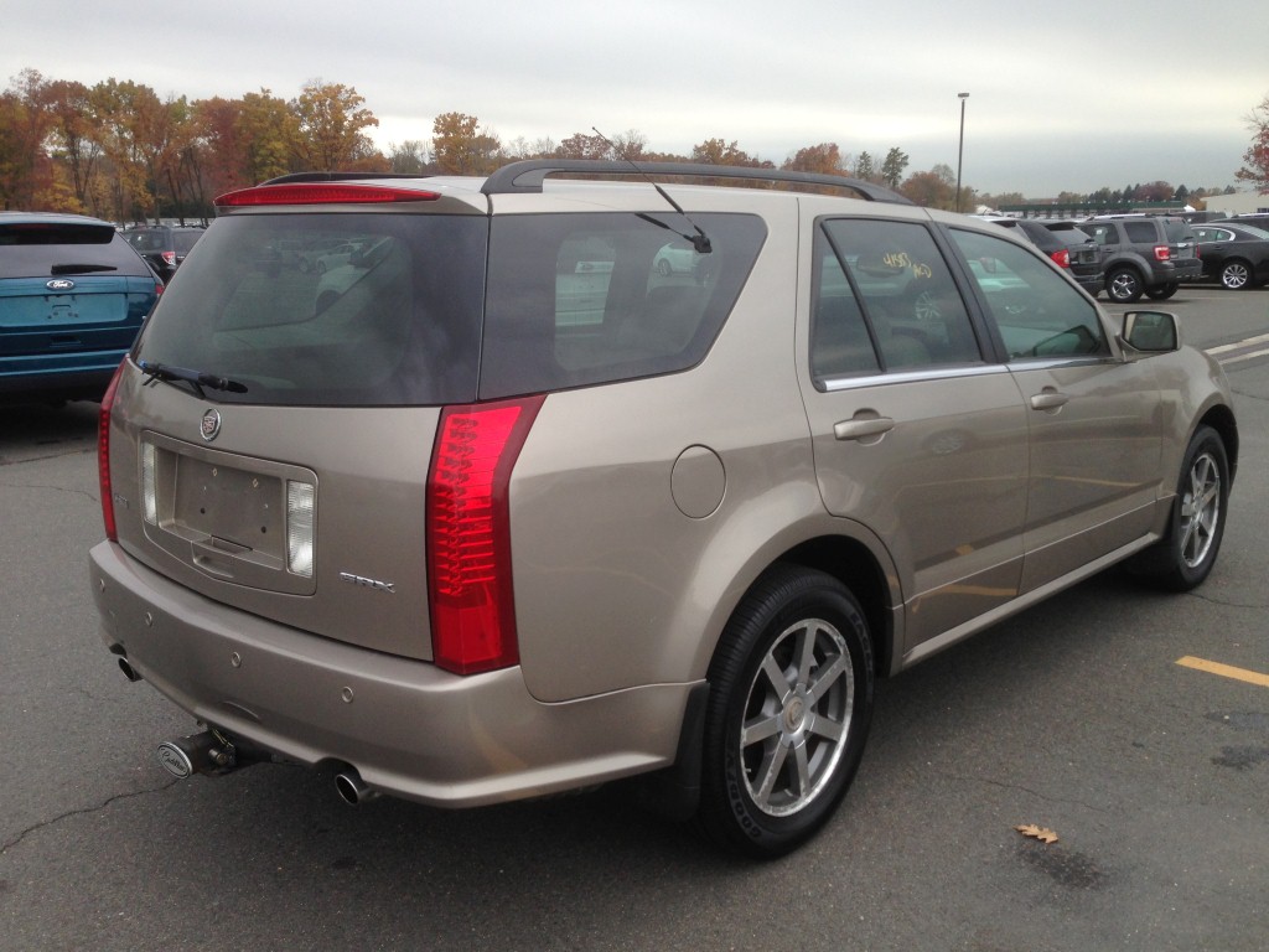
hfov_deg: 55.4
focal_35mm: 33
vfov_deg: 42.9
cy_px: 476
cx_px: 634
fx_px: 1210
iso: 50
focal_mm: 4.13
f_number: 2.4
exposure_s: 1/335
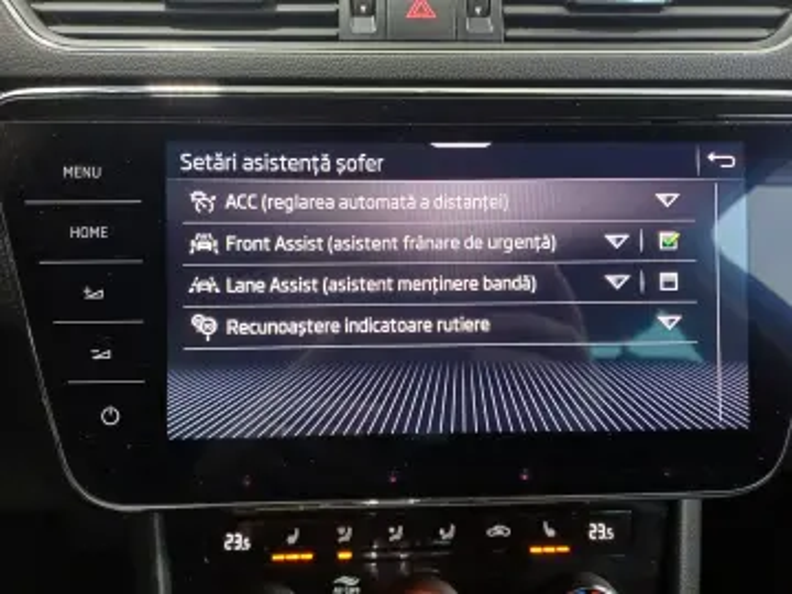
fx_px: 572
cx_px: 396
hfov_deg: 69.4
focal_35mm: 25
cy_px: 297
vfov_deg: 54.9
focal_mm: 4.65
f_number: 1.8
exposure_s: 1/40
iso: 250
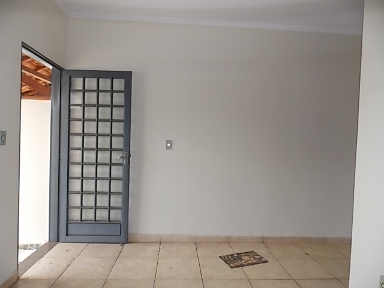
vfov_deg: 58.9
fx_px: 255
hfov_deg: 73.9
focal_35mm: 23
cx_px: 192
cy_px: 144
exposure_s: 1/40
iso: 80
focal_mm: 4
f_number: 3.1
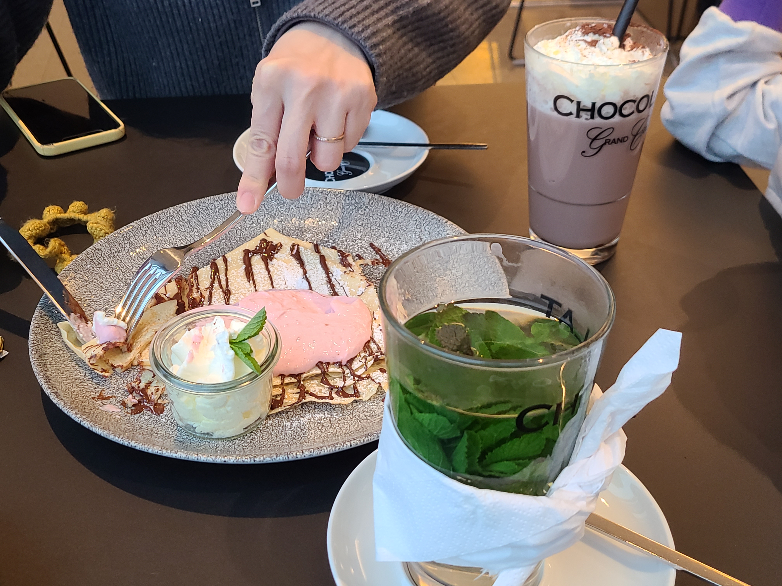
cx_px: 391
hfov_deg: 67.3
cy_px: 293
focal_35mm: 26
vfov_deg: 53.1
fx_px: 587
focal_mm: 5.4
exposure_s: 1/40
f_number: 1.8
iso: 250
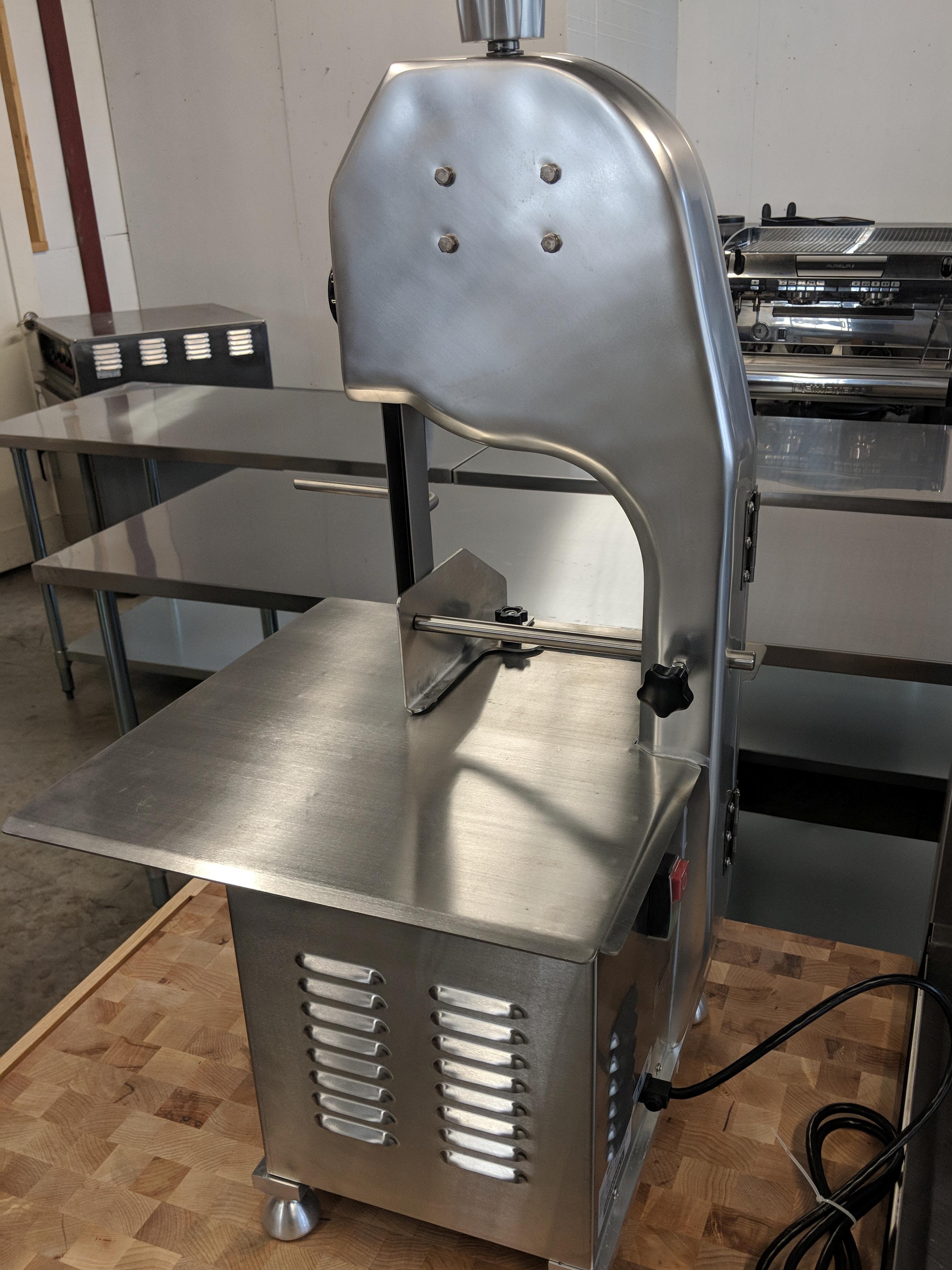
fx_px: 1137
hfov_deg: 45.3
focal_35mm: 31
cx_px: 546
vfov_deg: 58.2
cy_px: 704
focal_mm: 4.44
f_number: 1.8
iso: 97
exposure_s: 1/120
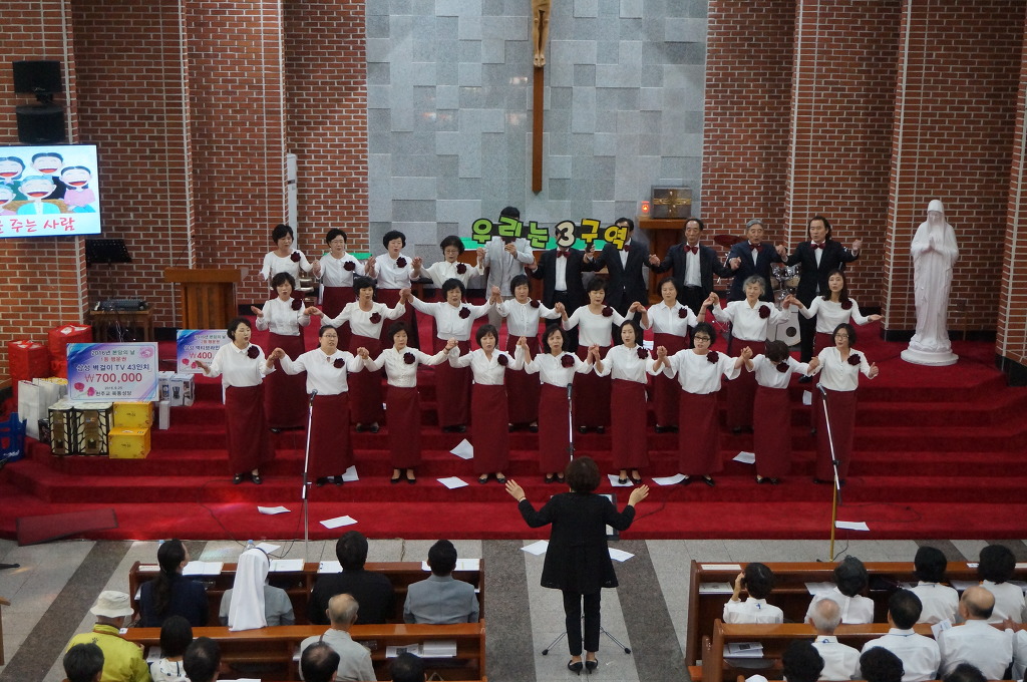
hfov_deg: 41.2
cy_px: 341
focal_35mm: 48
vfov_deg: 28.0
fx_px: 1368
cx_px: 514
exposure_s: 1/125
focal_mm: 32
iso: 3200
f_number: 5
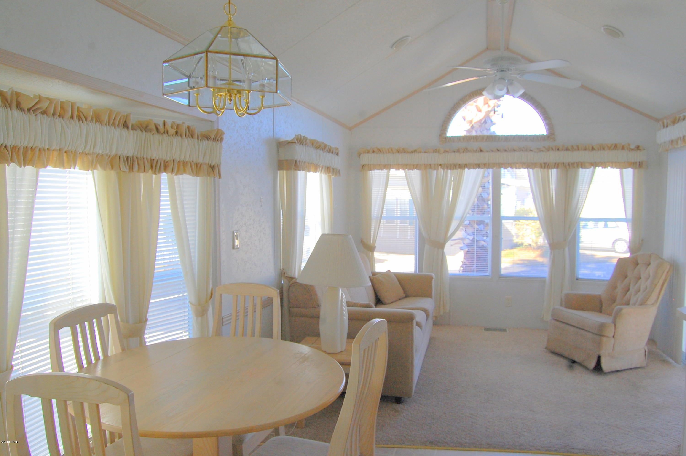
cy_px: 228
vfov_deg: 47.8
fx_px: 514
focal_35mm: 27
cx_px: 343
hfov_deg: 67.4
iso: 400
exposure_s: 1/100
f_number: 9
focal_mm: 18
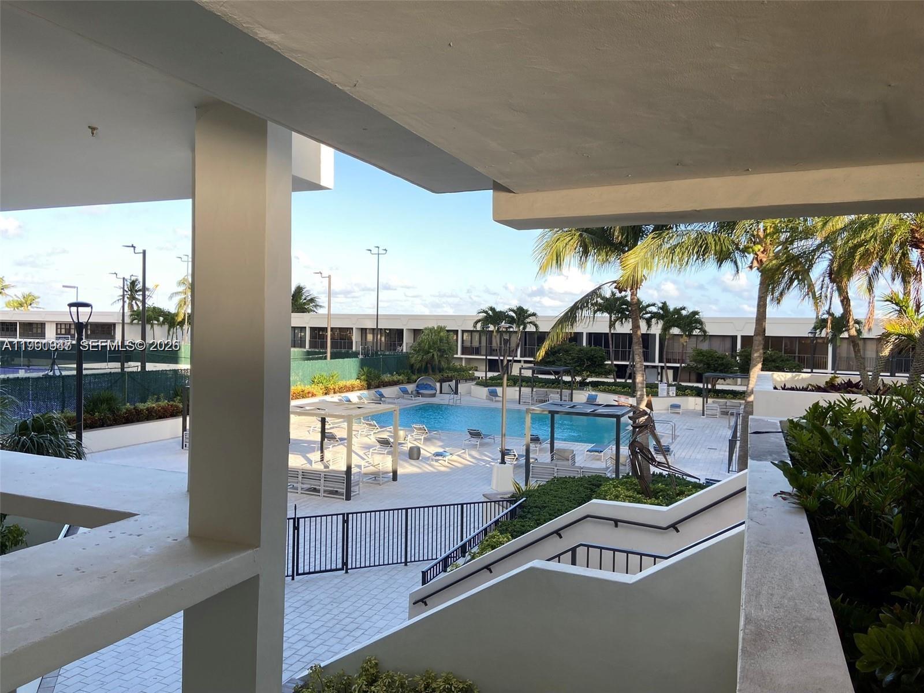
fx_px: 694
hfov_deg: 67.3
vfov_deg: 53.1
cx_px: 462
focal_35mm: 26
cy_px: 346
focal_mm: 4.25
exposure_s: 1/243
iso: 32
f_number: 1.8
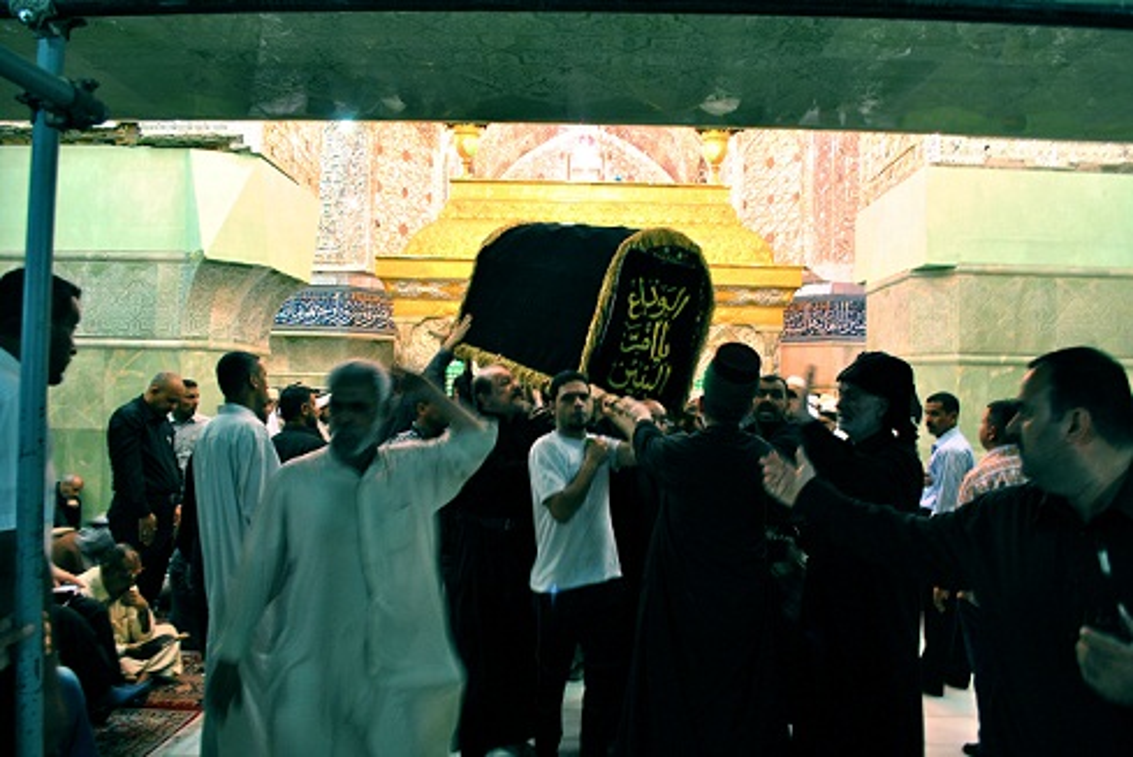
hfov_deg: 67.3
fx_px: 850
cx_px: 566
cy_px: 378
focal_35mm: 27
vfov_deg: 48.0
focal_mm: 18
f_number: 5.6
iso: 400
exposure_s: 1/25
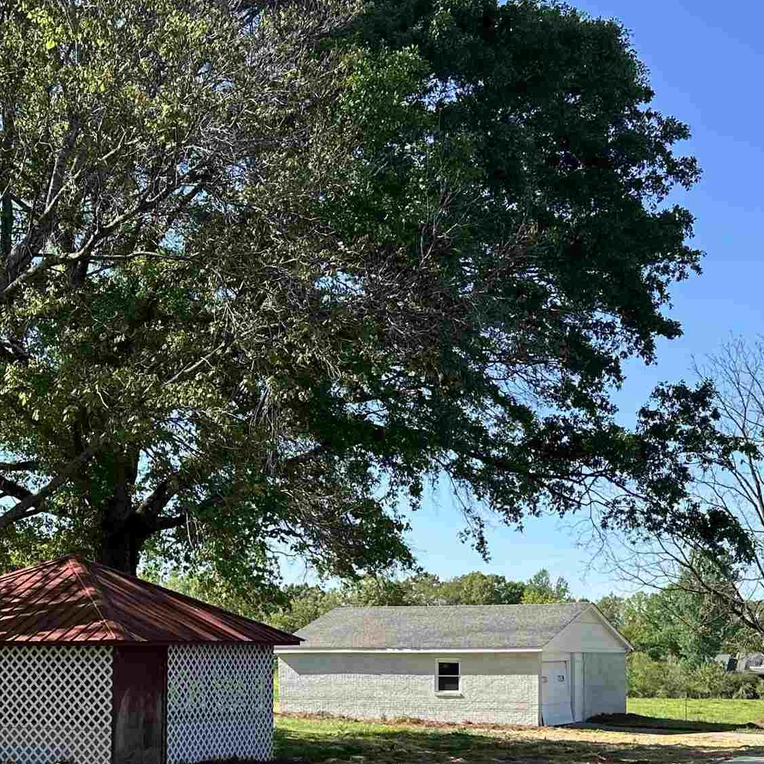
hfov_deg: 29.5
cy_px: 625
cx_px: 342
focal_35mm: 58
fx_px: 1448
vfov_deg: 28.8
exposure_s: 1/1845
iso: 80
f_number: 1.78
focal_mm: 6.86
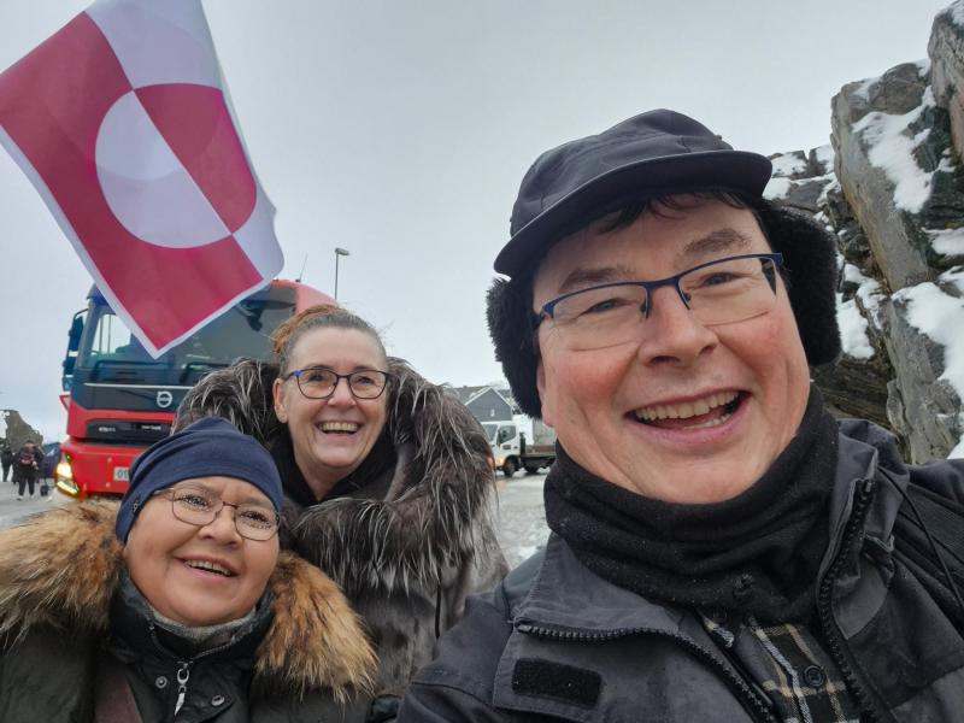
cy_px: 362
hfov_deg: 69.4
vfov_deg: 54.9
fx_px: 696
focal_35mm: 25
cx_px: 482
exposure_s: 1/100
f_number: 2.2
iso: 160
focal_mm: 3.3
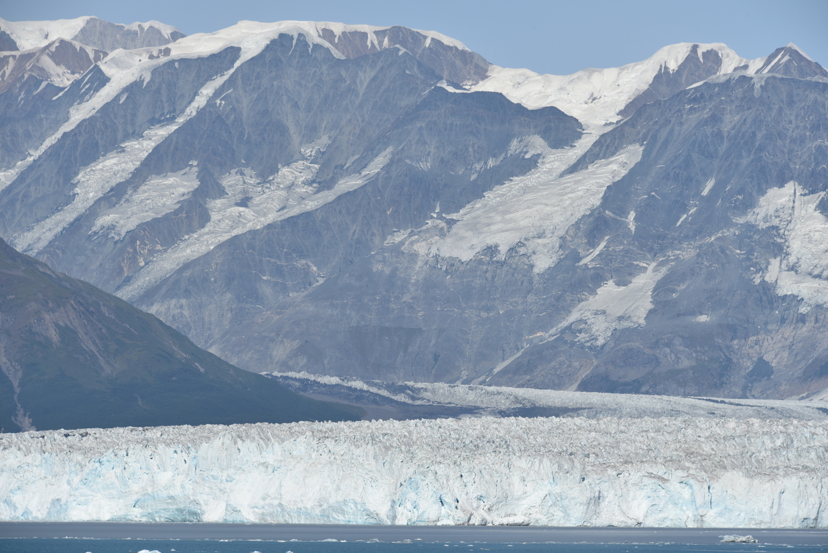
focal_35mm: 170
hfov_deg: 12.1
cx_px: 414
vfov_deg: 8.1
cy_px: 276
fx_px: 3911
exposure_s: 1/400
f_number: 10
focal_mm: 170
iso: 100
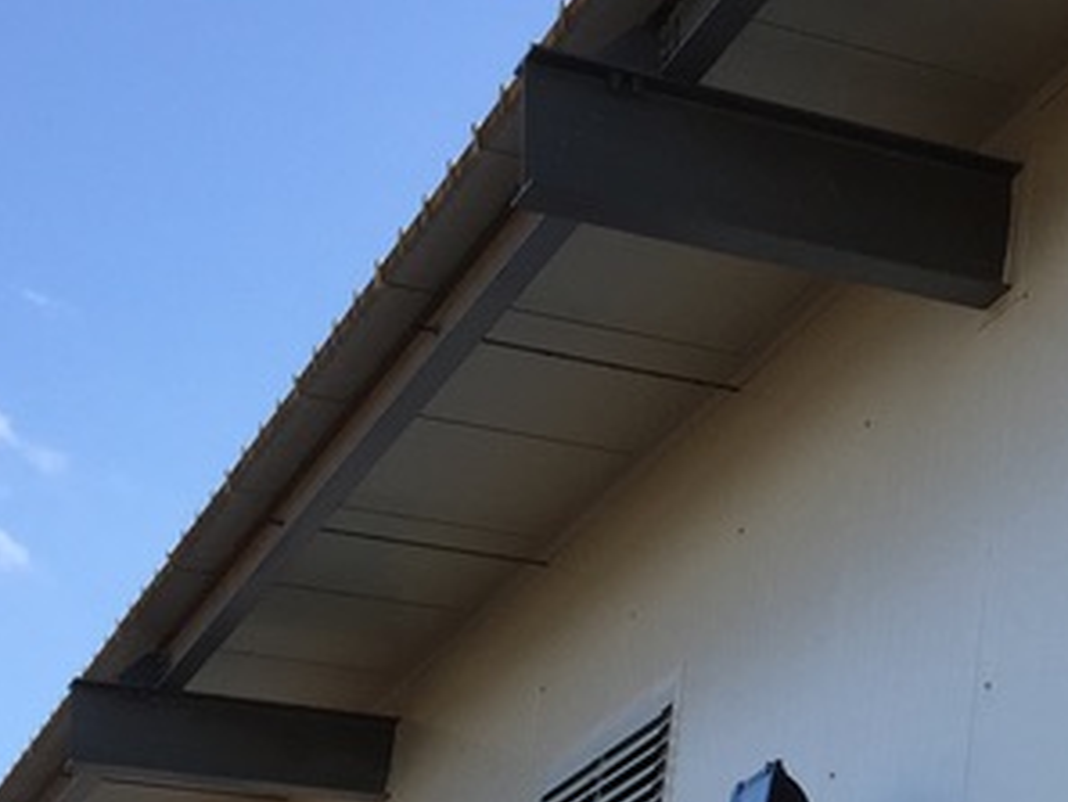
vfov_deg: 14.0
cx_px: 1467
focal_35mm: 100
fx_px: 3087
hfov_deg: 18.1
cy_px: 1147
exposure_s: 1/1099
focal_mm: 4.15
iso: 32
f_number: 2.2
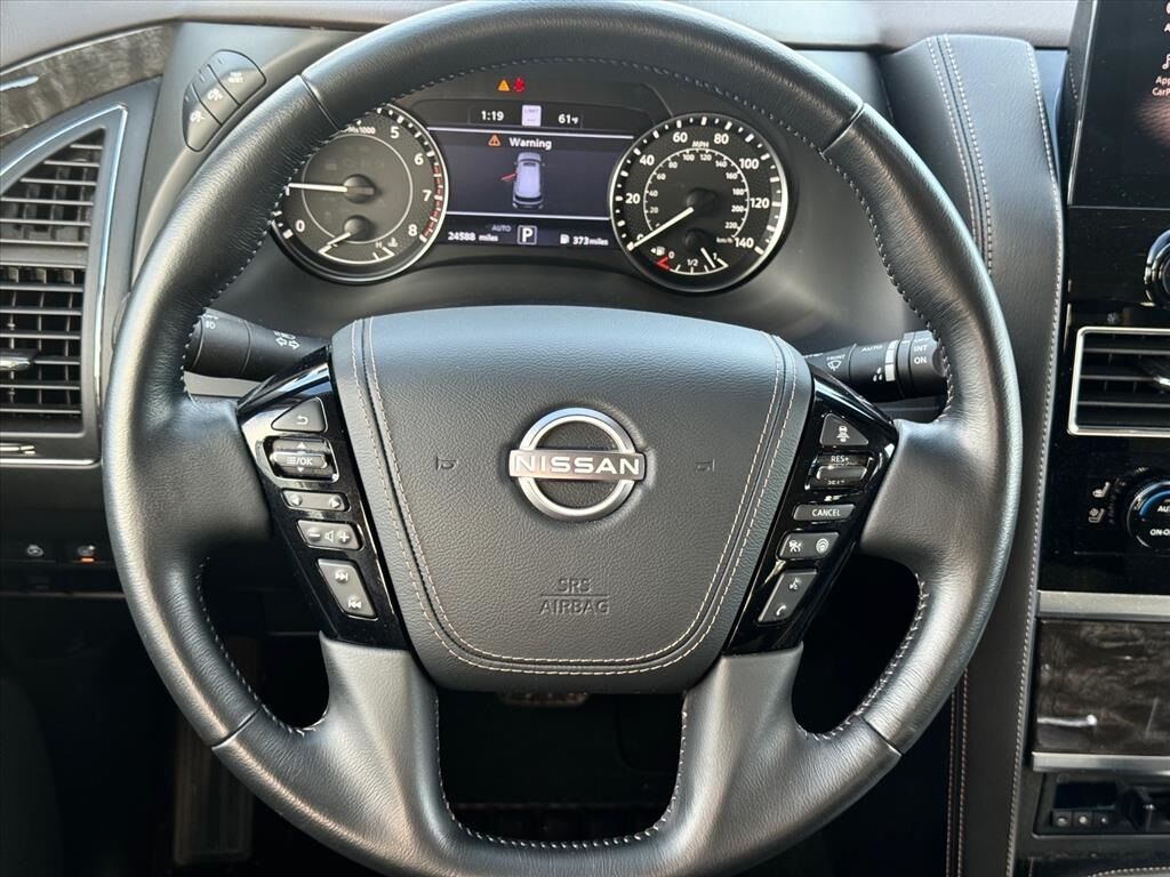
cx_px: 585
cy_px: 438
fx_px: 1622
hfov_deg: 39.7
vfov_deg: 30.3
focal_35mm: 48
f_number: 1.78
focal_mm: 6.76
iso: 100
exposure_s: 1/100
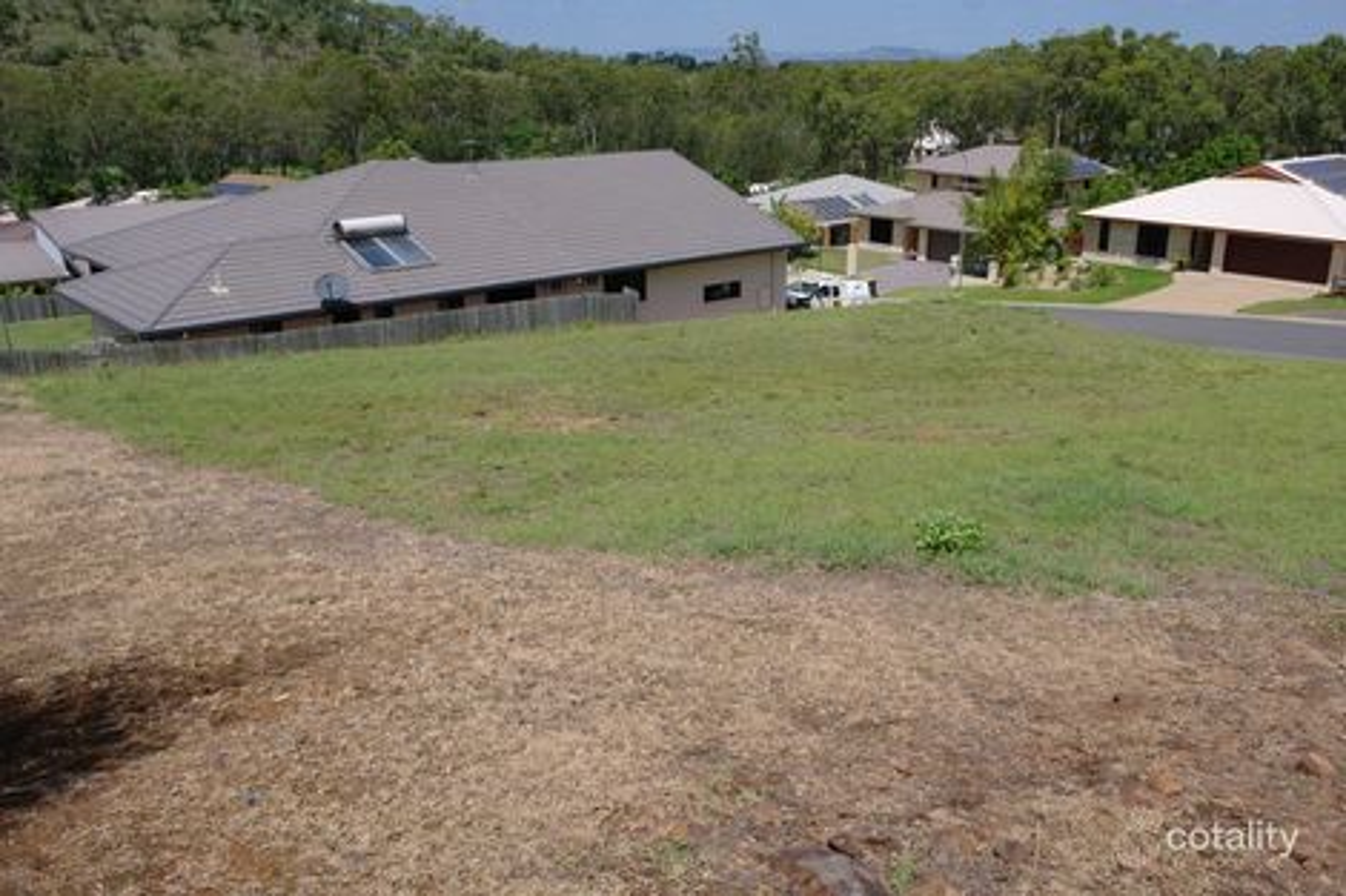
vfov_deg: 43.6
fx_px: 1121
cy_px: 448
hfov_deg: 61.9
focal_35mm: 30
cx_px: 673
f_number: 11
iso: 100
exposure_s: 1/160
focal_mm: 20
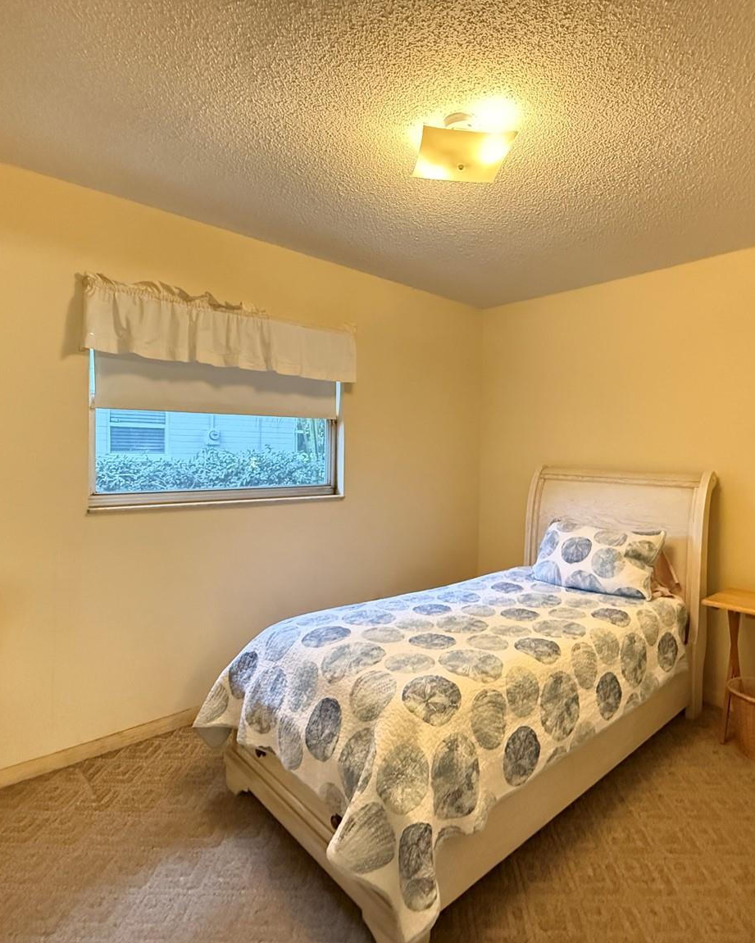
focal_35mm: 19
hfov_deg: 70.6
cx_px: 423
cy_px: 464
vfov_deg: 83.3
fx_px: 531
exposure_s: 1/60
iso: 1250
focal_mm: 2.22
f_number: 2.2
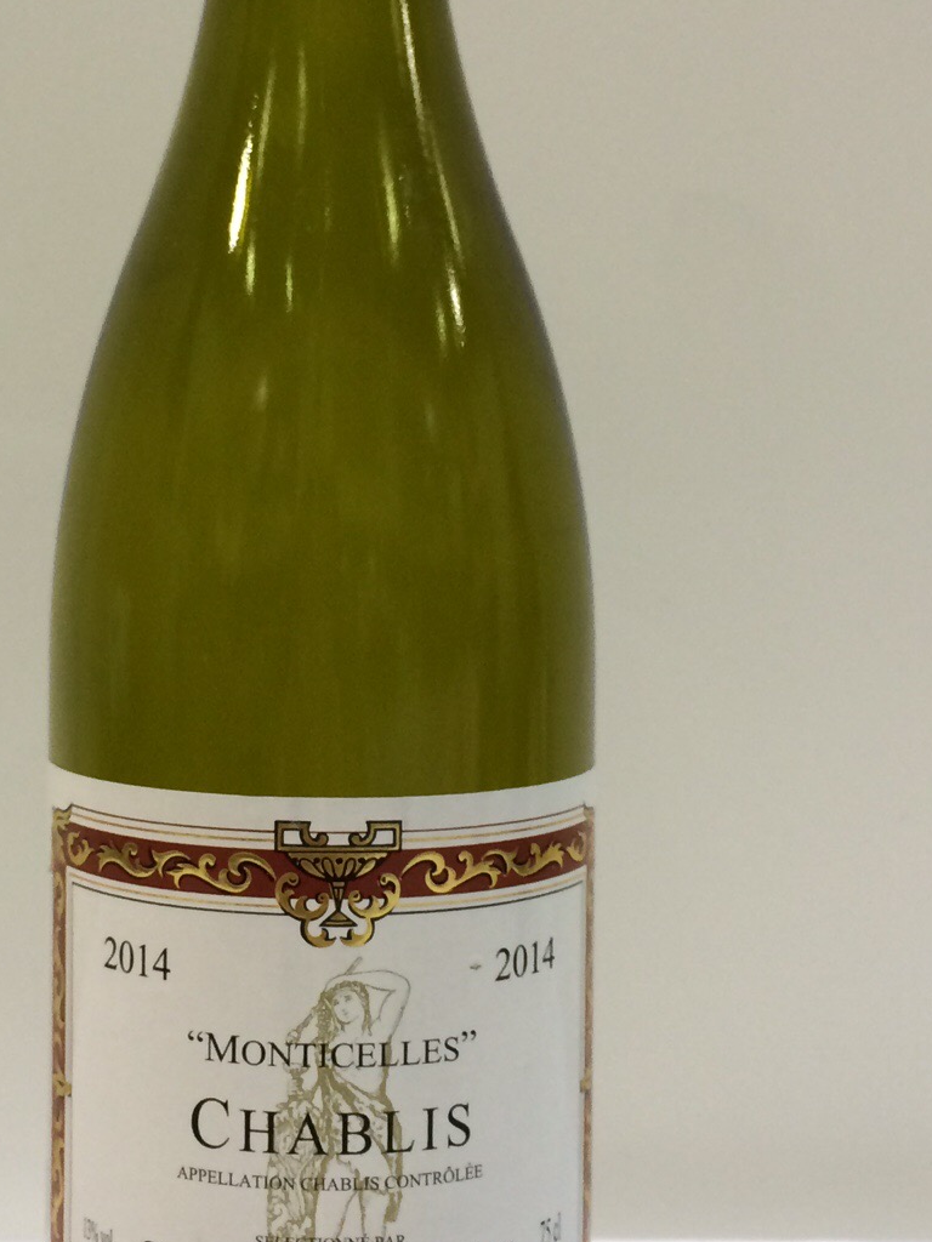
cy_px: 541
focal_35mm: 58
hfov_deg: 25.1
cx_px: 324
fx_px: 2082
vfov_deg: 33.2
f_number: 2.2
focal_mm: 4.15
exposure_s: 1/33
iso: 125
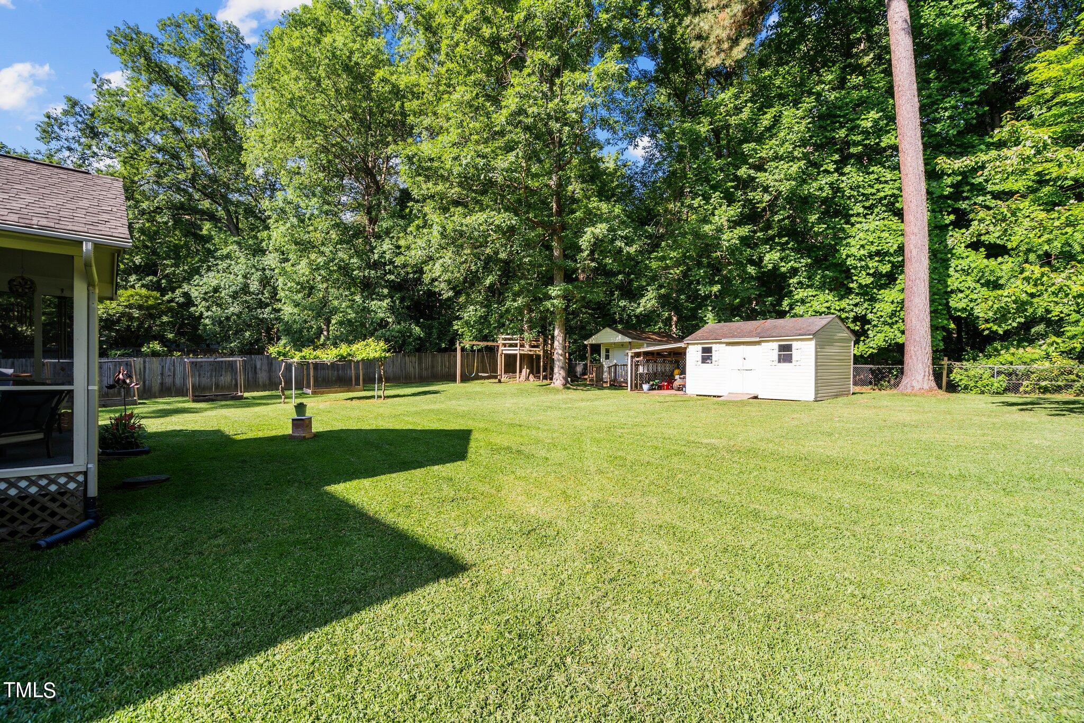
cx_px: 542
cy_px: 362
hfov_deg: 96.7
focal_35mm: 16
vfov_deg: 73.7
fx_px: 482
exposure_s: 1/60
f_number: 4
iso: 100
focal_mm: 16
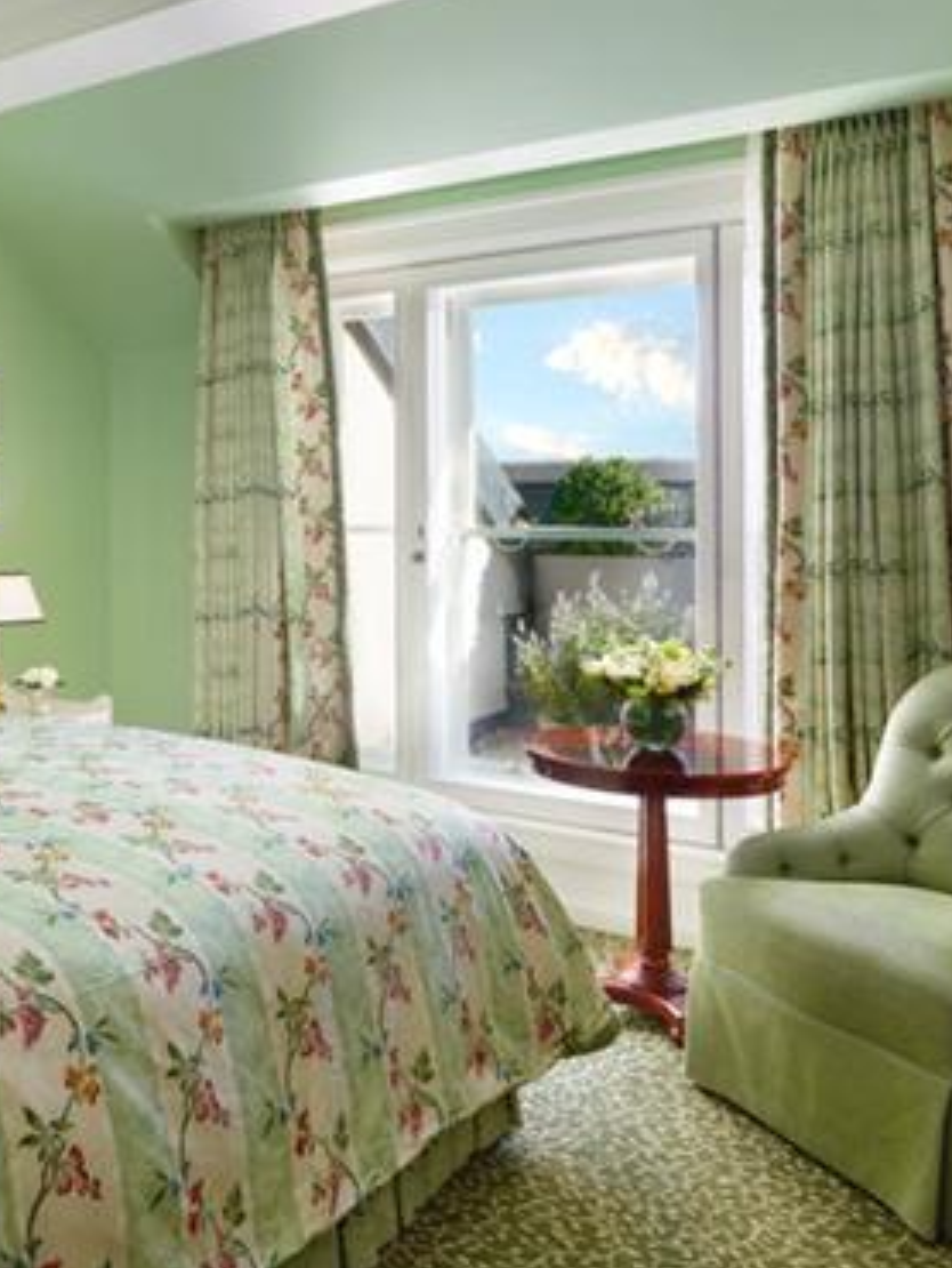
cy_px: 552
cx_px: 87
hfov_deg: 38.8
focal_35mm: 34
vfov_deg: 53.8
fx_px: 1245
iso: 50
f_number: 16
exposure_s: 1/2
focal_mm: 19
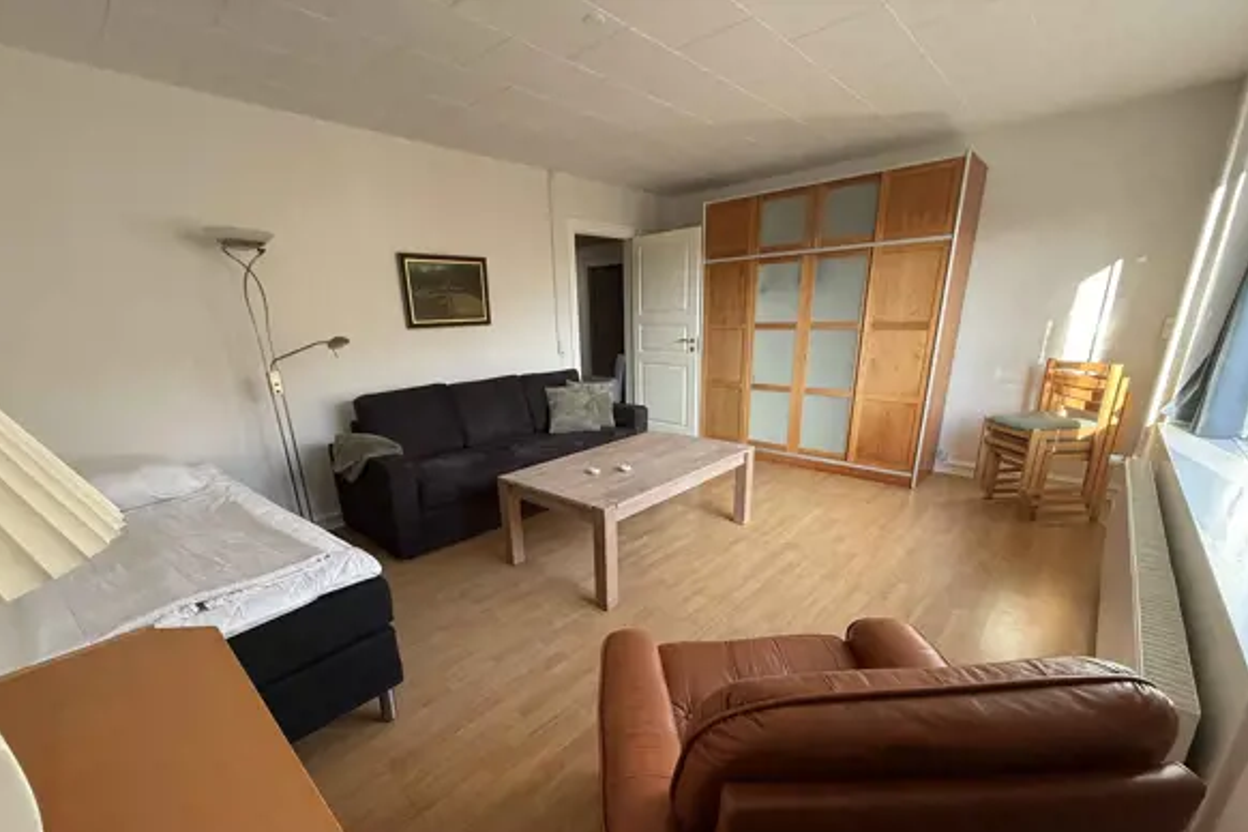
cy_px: 480
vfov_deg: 76.8
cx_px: 609
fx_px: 520
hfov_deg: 100.4
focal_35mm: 15
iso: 200
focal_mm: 2.22
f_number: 2.2
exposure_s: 1/99
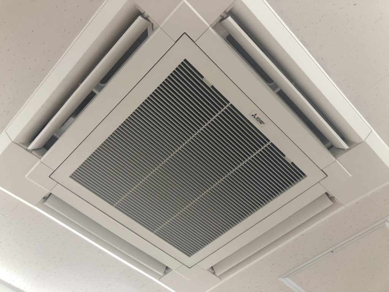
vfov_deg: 49.7
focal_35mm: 28
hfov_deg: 63.4
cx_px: 194
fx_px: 315
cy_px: 146
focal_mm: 3.99
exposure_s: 1/30
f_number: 1.8
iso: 32
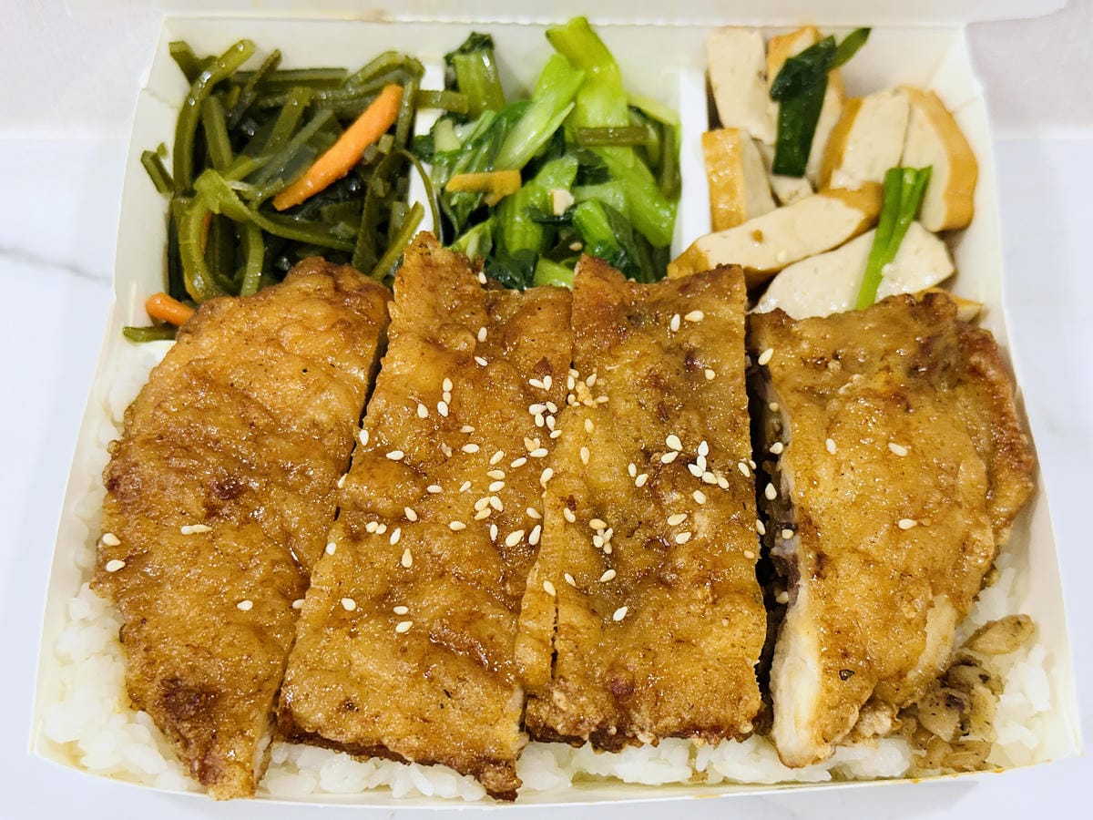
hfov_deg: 39.7
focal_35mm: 48
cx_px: 546
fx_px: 1516
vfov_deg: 30.3
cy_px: 410
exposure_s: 1/120
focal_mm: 6.86
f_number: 1.78
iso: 125
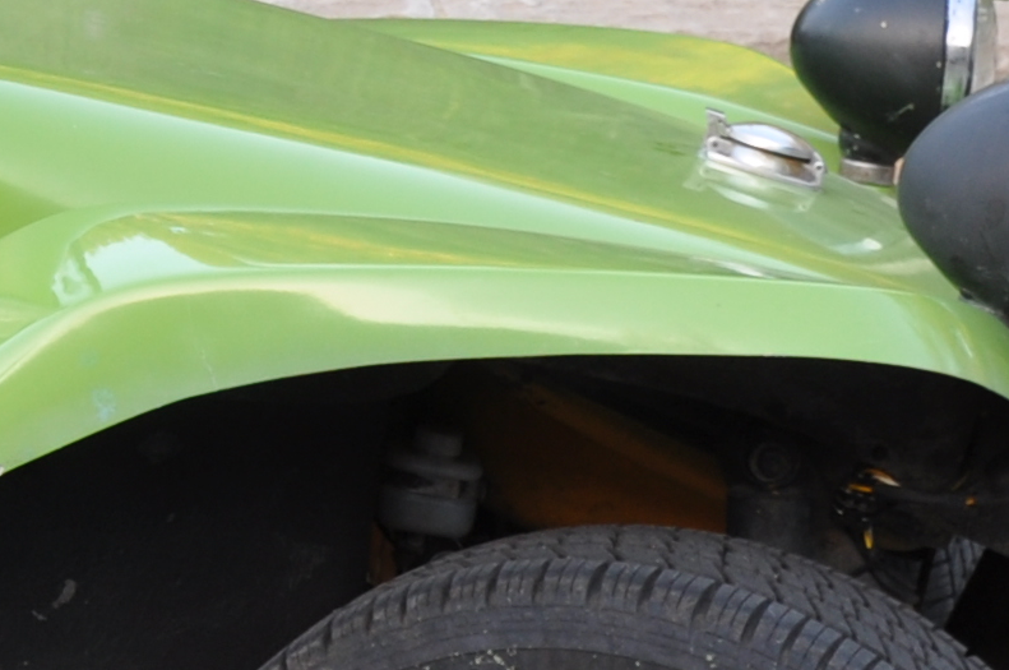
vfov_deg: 7.6
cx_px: -843
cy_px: 170
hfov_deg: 10.7
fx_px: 5010
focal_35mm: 179
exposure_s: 1/30
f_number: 5.6
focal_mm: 22
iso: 200
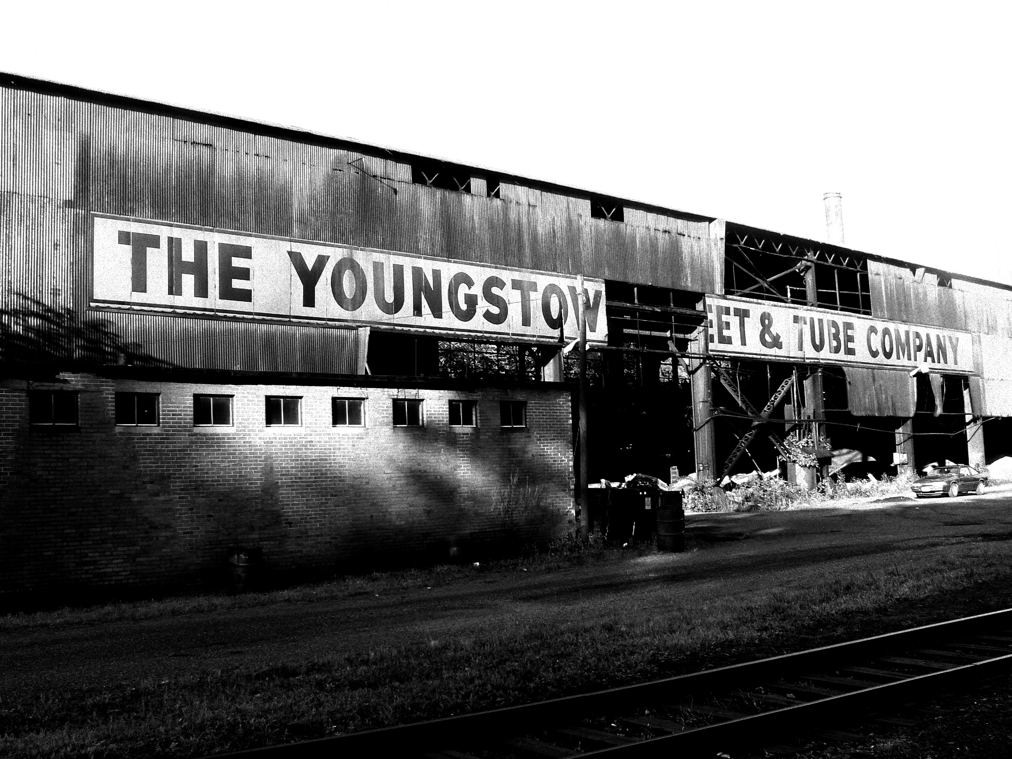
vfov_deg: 39.7
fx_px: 1052
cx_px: 506
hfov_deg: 51.4
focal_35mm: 36
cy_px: 380
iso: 100
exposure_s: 1/160
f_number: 4
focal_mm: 6
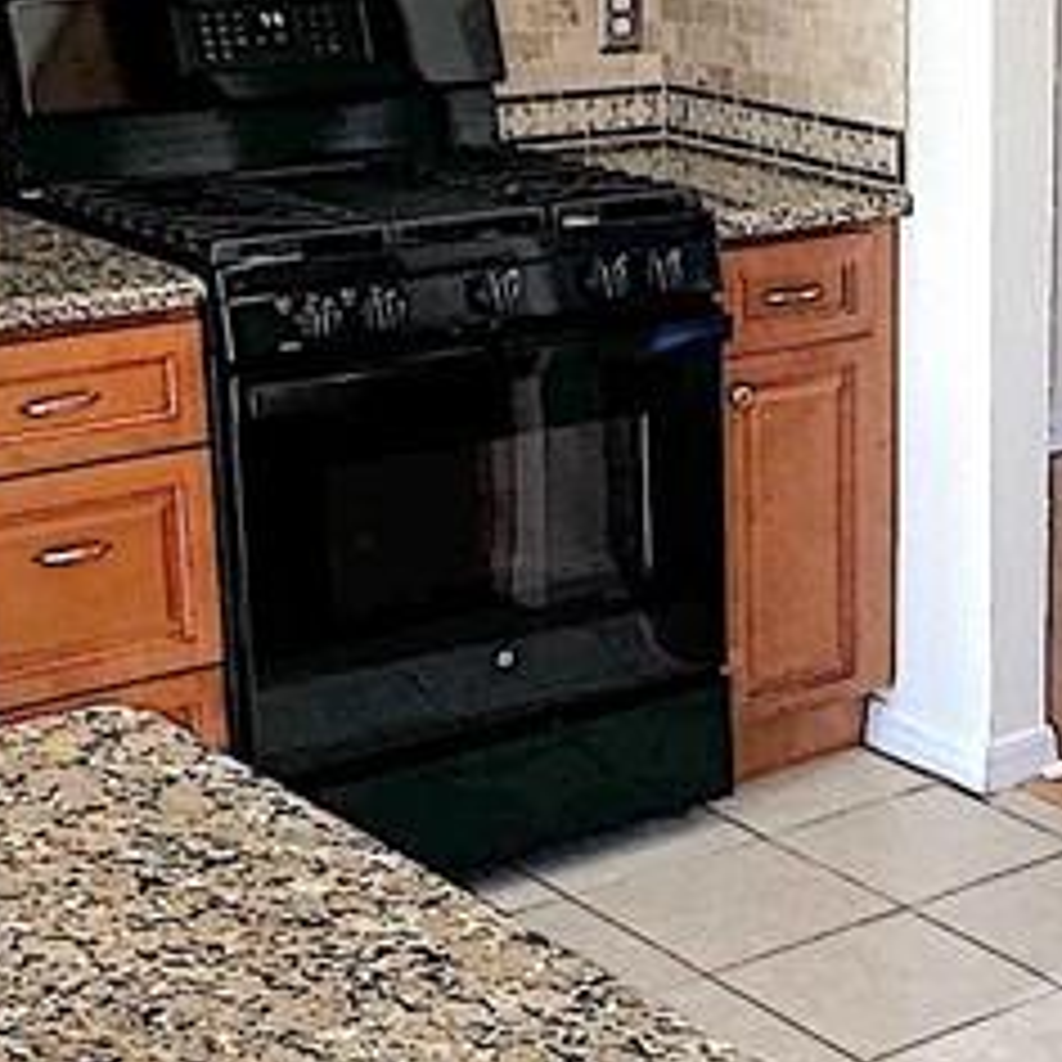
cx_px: 1246
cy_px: 531
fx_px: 2916
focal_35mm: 84
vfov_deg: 20.6
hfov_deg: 19.5
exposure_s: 1/120
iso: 80
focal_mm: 2.22
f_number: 2.2
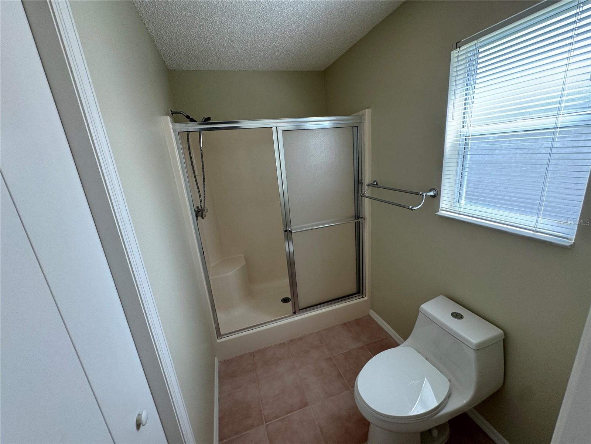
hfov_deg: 102.1
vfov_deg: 85.7
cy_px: 222
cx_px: 296
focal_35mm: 14
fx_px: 239
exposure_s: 1/120
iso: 80
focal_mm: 2.22
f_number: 2.2
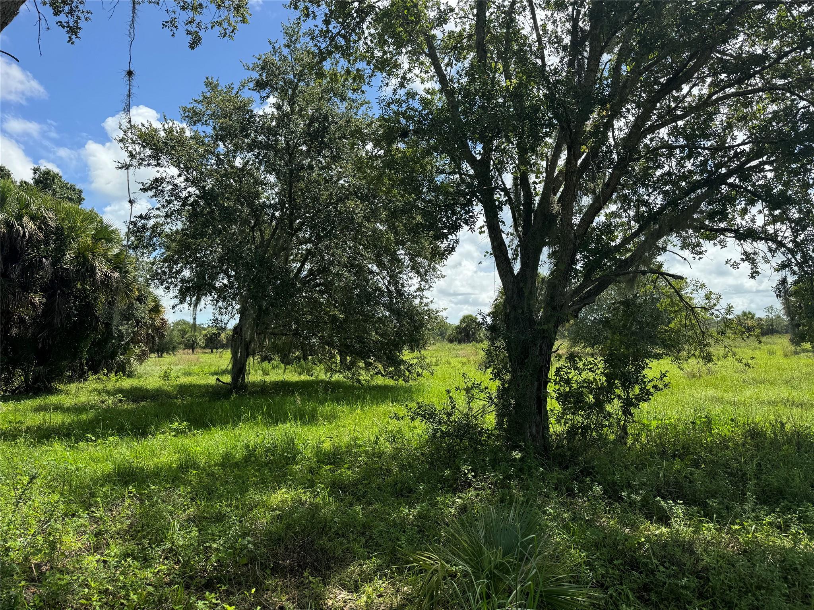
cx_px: 407
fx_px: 564
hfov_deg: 71.6
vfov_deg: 56.8
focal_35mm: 24
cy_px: 305
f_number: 1.78
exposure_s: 1/2331
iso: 80
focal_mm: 6.76
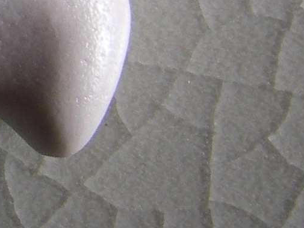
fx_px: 1862
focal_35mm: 212
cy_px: -117
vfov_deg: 6.9
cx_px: -411
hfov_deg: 8.6
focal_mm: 6.3
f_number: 3.3
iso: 80
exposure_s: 1/60
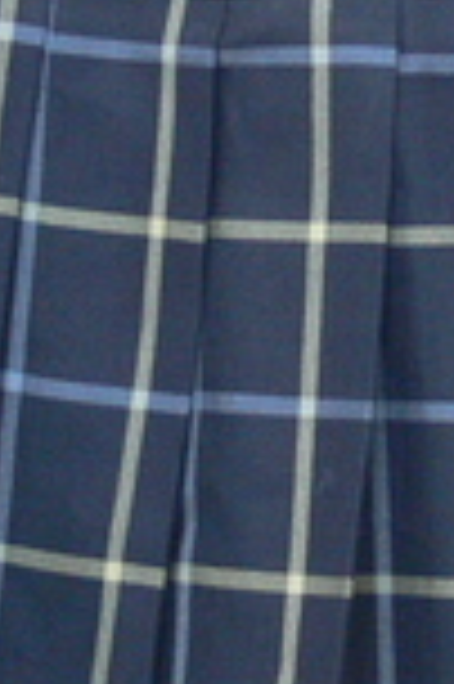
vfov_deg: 7.0
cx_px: 499
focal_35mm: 295
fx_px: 5593
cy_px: 461
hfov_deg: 4.6
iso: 200
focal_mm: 12.9
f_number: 3.2
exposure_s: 1/20
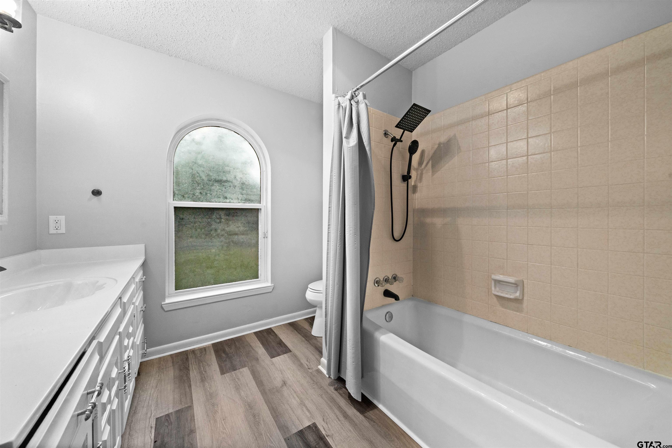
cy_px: 224
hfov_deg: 112.6
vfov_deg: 90.0
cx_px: 336
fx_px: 224
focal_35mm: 12
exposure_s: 1/25
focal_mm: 12
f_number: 9
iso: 500
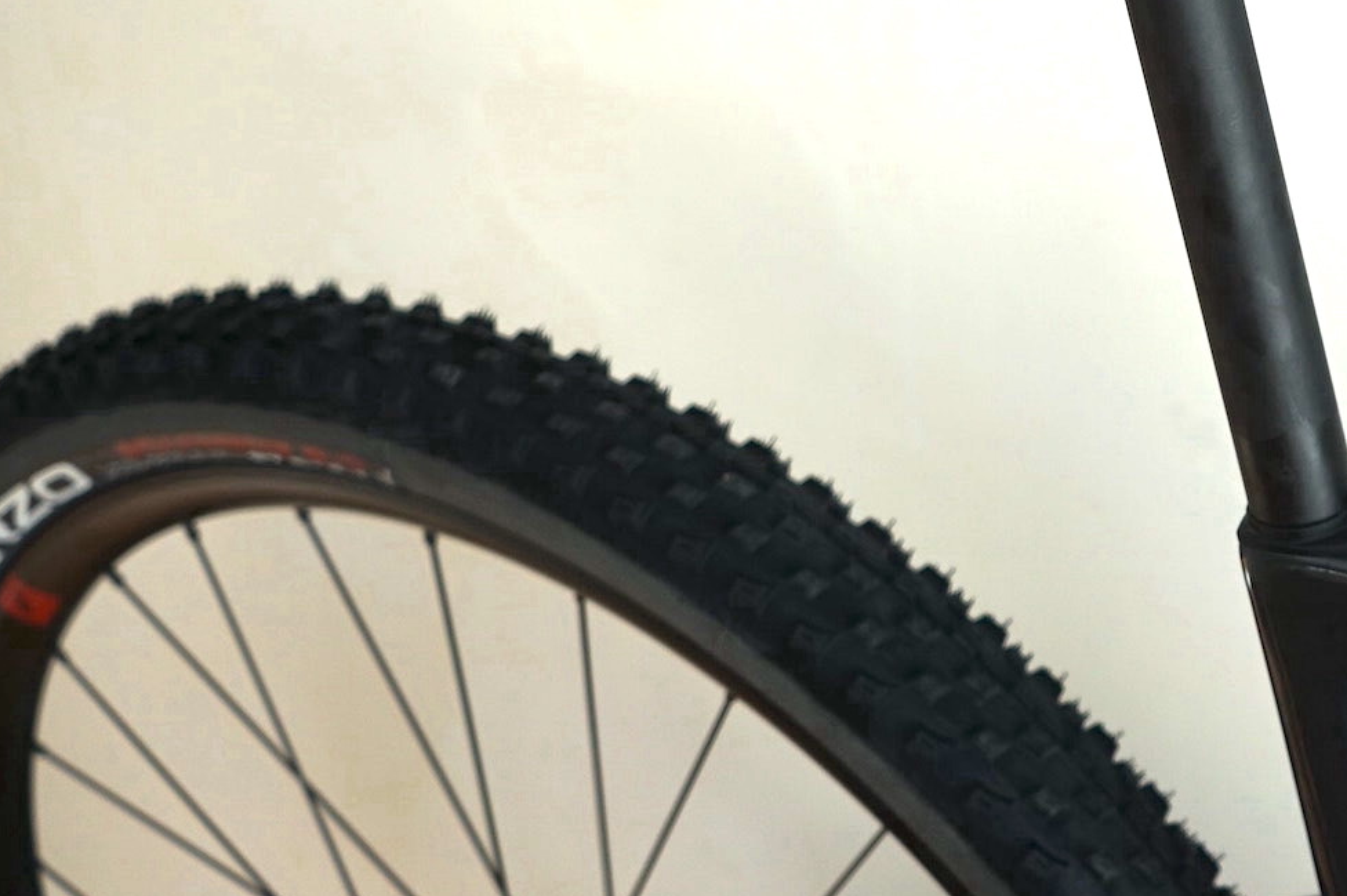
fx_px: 2654
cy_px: -44
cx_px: 1216
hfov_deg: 27.4
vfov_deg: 18.5
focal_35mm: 71
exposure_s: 1/160
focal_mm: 33
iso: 160
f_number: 4
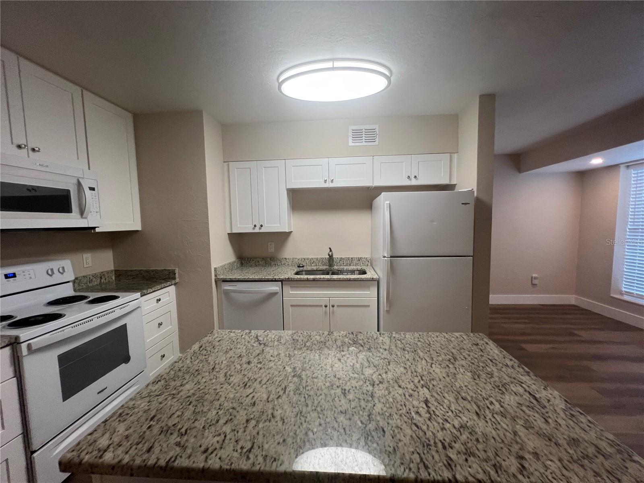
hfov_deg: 106.2
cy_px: 242
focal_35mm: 13
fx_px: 242
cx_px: 322
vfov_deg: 89.9
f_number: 1.8
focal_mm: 1.57
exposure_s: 1/120
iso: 160
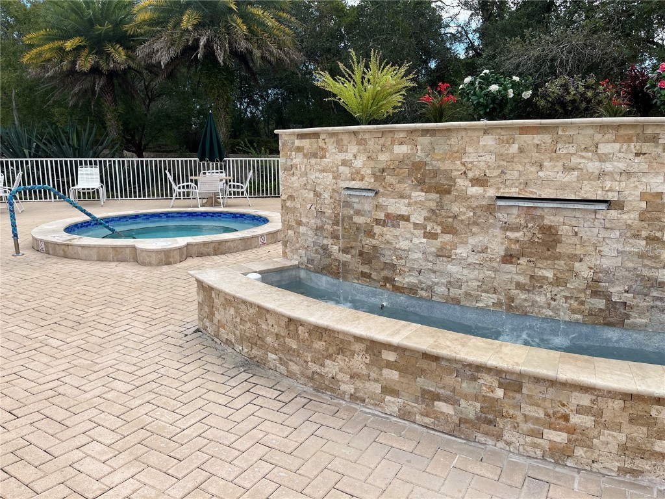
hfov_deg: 67.3
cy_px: 250
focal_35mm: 26
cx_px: 332
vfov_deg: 53.1
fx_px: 499
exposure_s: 1/2358
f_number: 1.6
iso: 50
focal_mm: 5.1
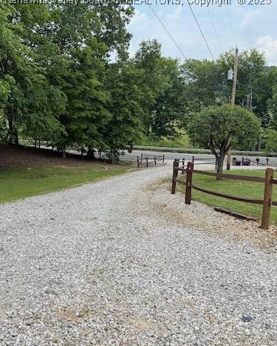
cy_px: 170
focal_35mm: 32
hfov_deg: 45.8
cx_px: 132
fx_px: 328
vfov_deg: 55.7
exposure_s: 1/2299
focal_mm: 6.76
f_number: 1.78
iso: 80
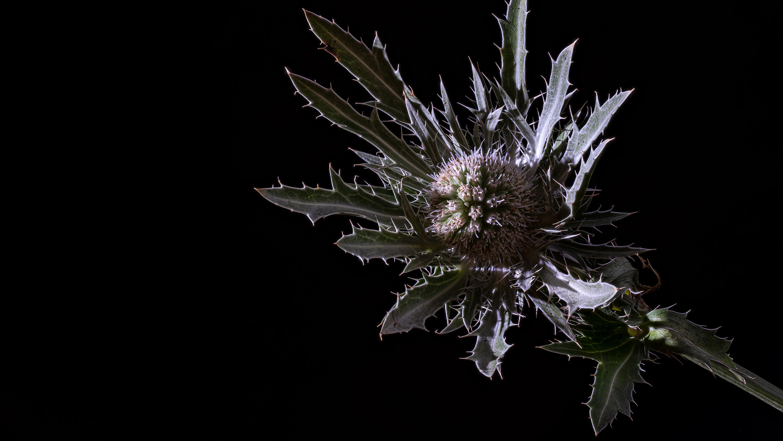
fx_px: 2305
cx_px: 394
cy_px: 195
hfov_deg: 19.3
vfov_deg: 10.9
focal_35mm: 111
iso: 100
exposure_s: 1.3
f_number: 14
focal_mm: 105
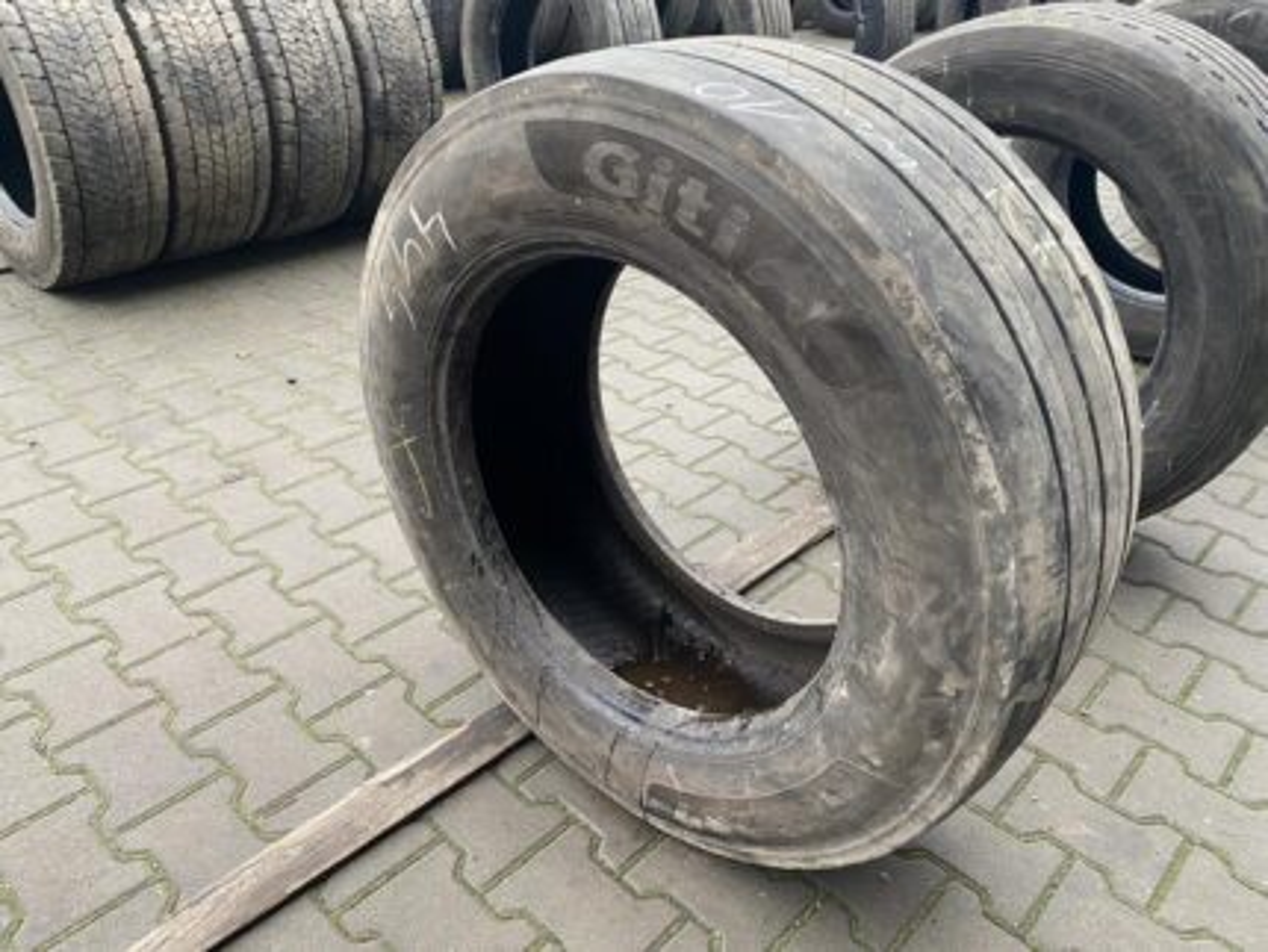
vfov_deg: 53.1
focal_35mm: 26
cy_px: 476
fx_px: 953
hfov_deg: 67.3
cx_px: 634
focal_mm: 4.25
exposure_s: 1/80
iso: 125
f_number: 1.8
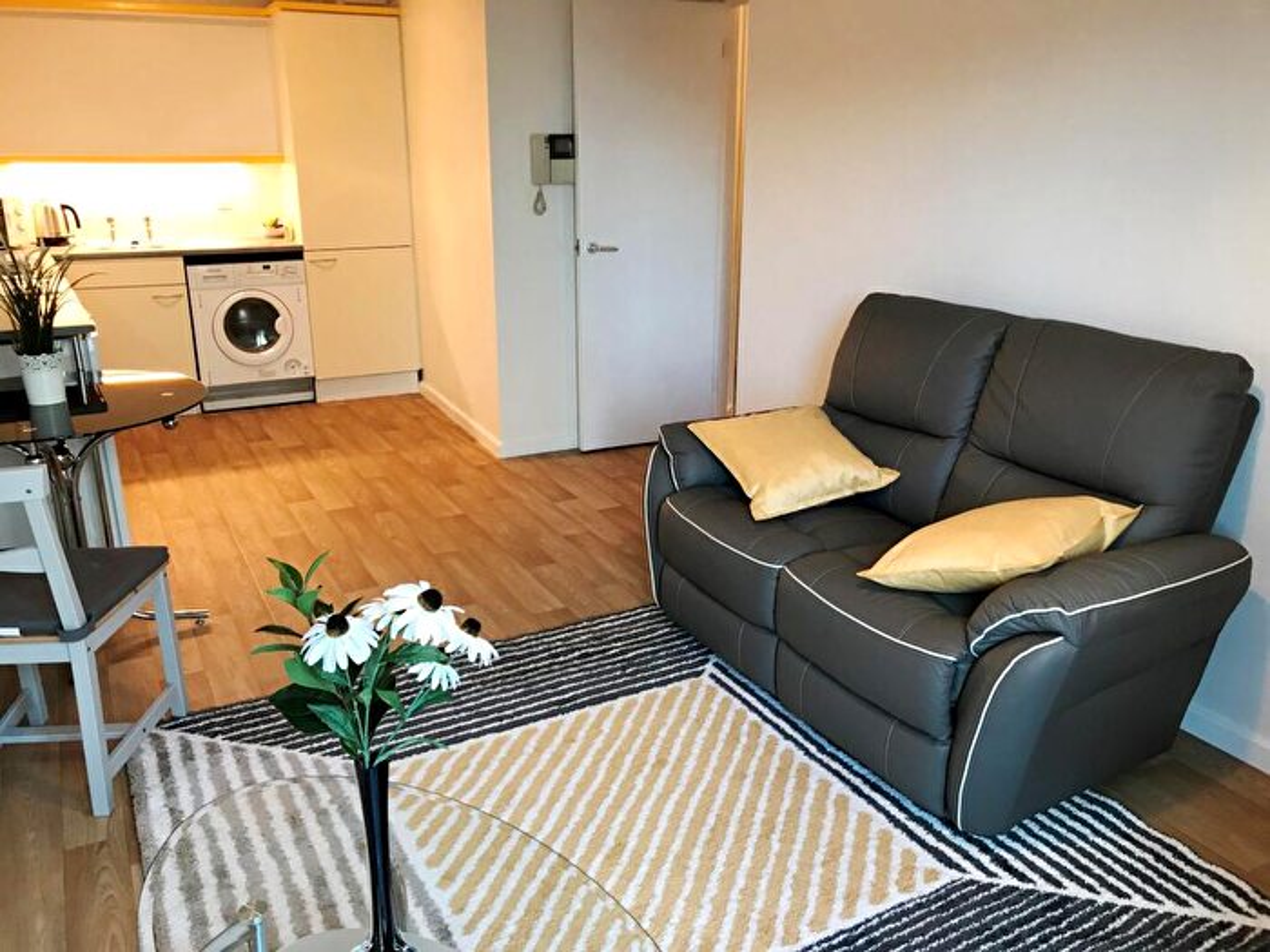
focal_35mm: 28
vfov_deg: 49.7
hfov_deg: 63.4
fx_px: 1027
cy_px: 476
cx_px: 635
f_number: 1.8
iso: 32
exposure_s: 1/25
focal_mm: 3.99
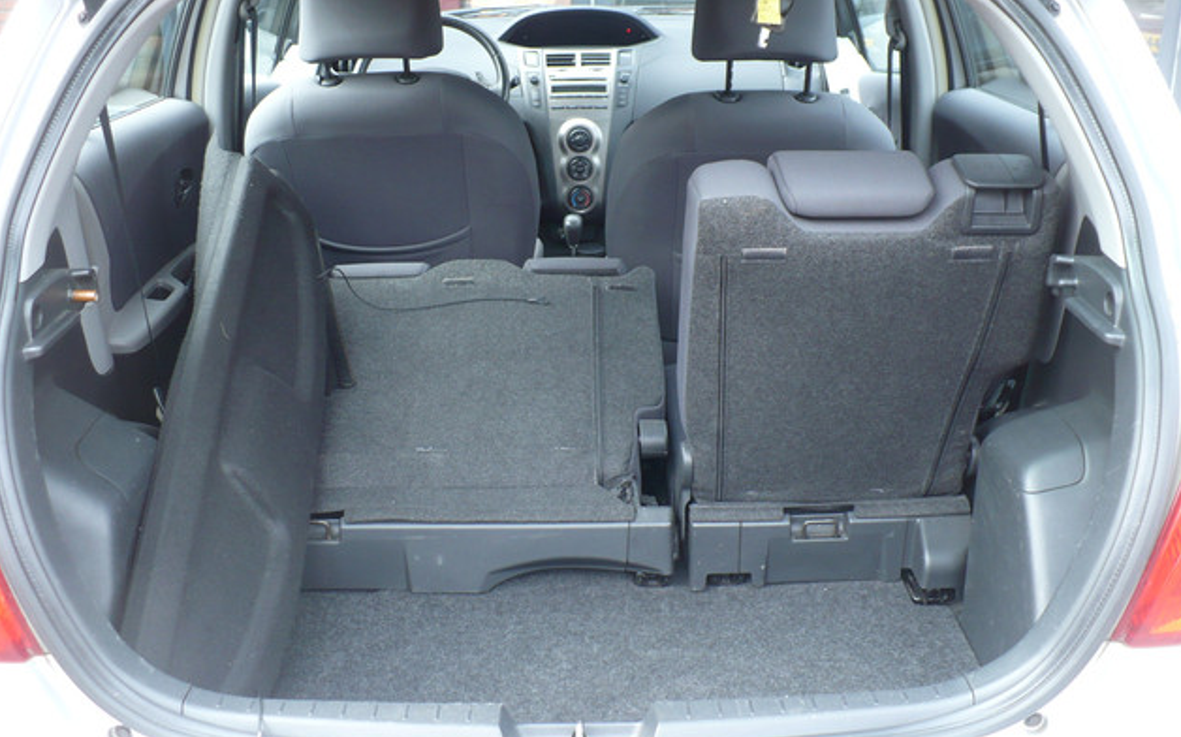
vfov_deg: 32.0
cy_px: 359
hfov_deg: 49.3
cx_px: 592
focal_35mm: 40
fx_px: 1287
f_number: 2.8
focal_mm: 6.1
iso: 100
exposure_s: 1/60
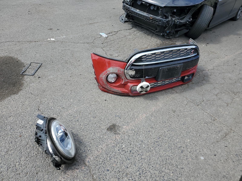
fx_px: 182
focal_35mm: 26
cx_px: 121
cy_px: 90
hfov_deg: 67.3
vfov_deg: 53.1
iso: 50
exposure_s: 1/2000
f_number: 1.5
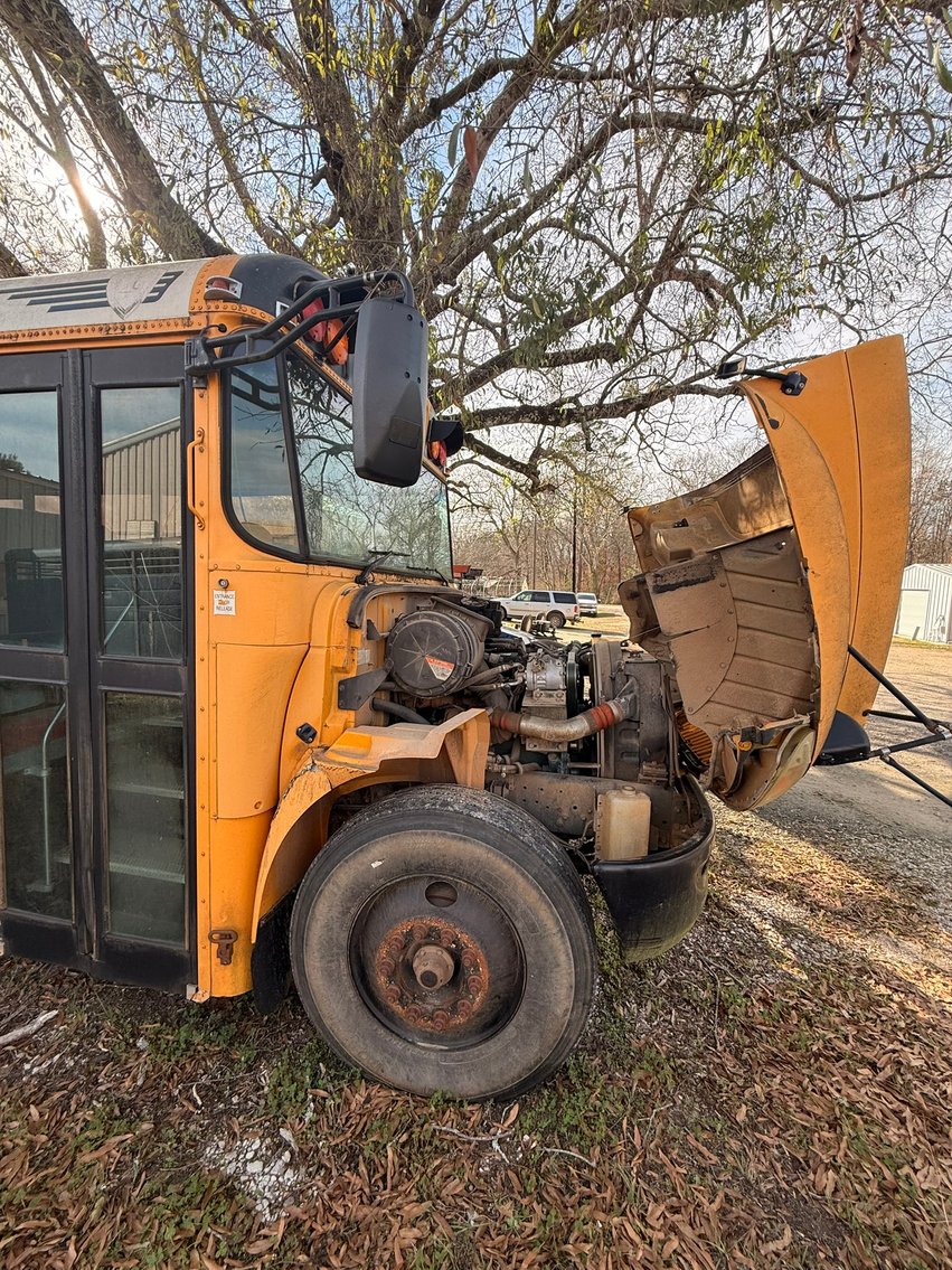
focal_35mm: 14
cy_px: 635
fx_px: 513
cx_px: 476
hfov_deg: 85.7
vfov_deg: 102.1
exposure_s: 1/540
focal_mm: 2.22
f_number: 2.2
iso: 64
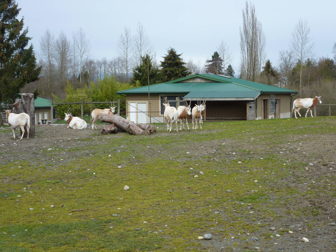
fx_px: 650
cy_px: 126
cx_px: 168
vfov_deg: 21.9
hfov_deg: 29.0
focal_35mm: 67
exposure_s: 1/500
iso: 100
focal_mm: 11
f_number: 4.1
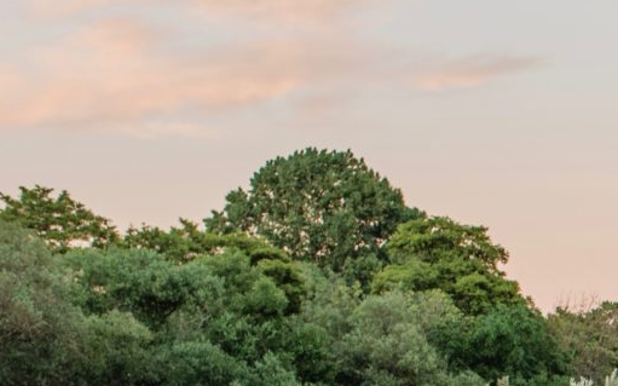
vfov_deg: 8.8
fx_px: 2408
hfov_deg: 13.2
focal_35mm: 143
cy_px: 684
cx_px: 1098
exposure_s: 1/125
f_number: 4
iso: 400
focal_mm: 35
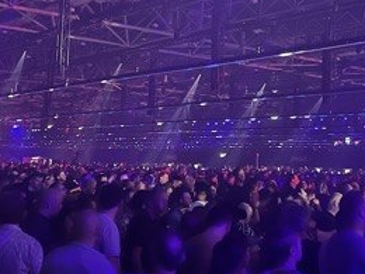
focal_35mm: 64
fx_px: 675
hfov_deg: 30.3
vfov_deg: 22.6
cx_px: 198
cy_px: 55
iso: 1000
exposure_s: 1/17
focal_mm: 5.7
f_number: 1.5
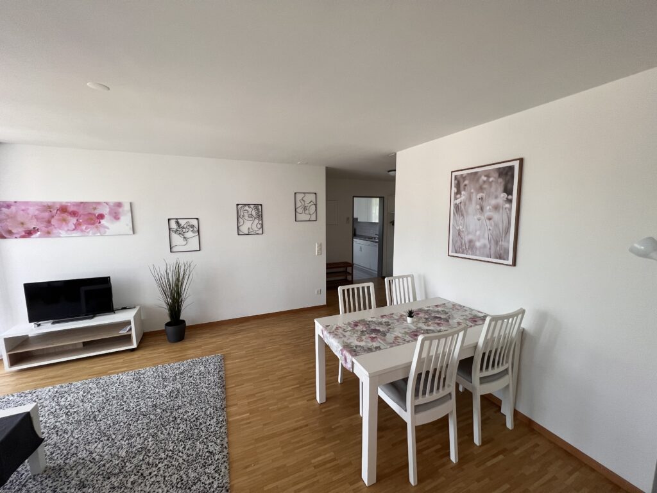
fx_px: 247
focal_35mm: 13
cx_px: 328
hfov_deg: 106.2
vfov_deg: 89.9
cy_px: 246
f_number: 1.8
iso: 160
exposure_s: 1/99
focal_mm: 1.57
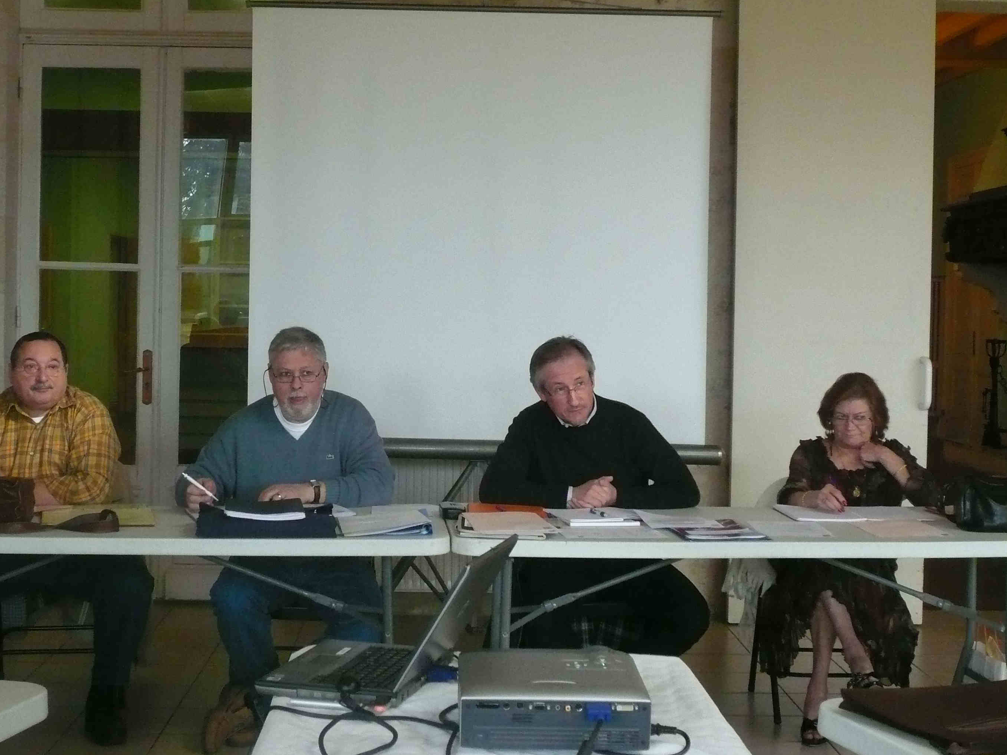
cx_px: 439
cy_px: 363
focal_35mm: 52
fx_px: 1513
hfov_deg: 36.8
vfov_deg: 28.0
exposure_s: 1/60
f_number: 3.5
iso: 400
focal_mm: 7.5
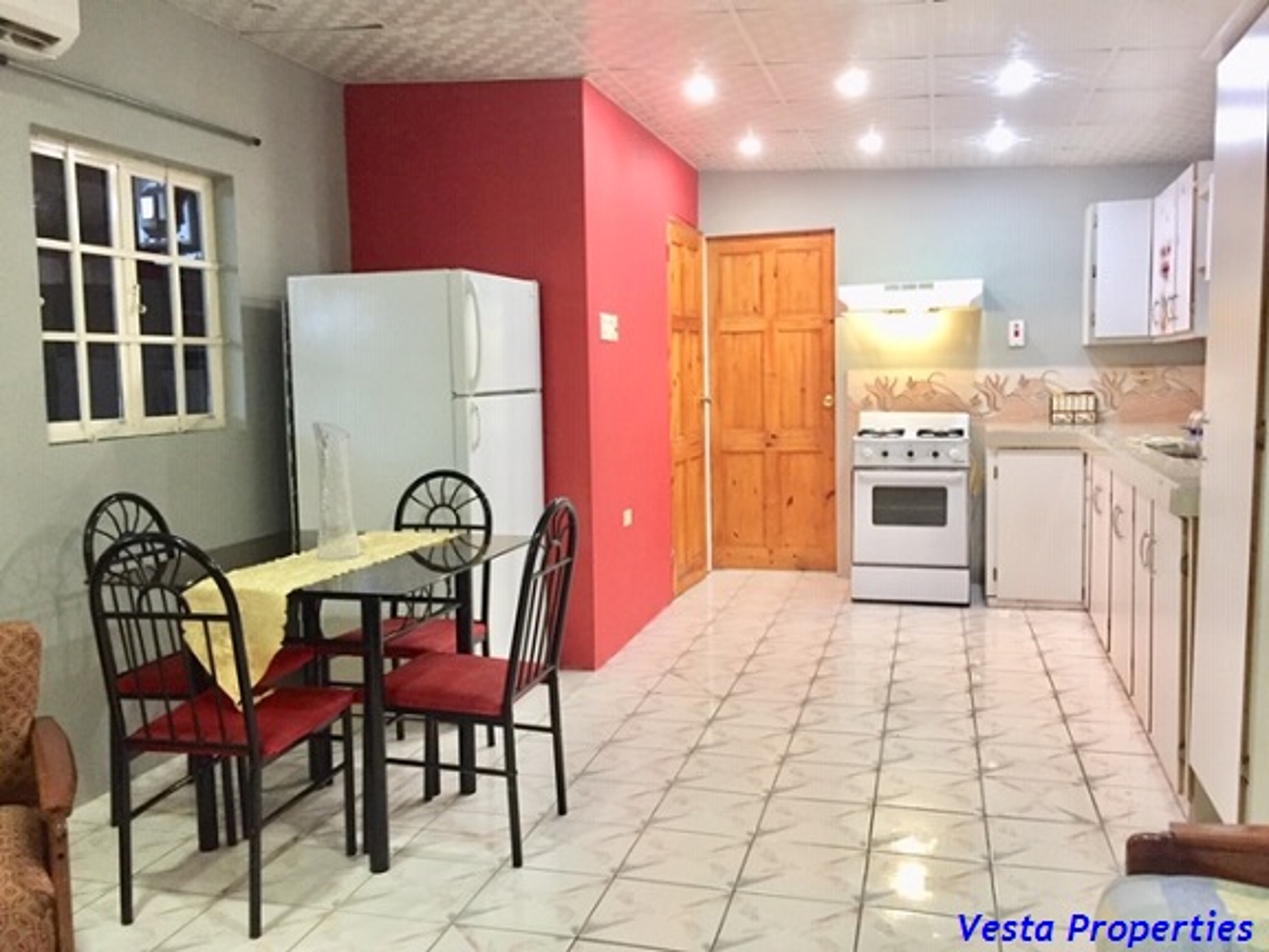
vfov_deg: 48.2
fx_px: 1063
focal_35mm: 29
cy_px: 476
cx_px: 634
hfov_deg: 61.7
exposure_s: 1/30
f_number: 2.2
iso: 160
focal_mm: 4.15
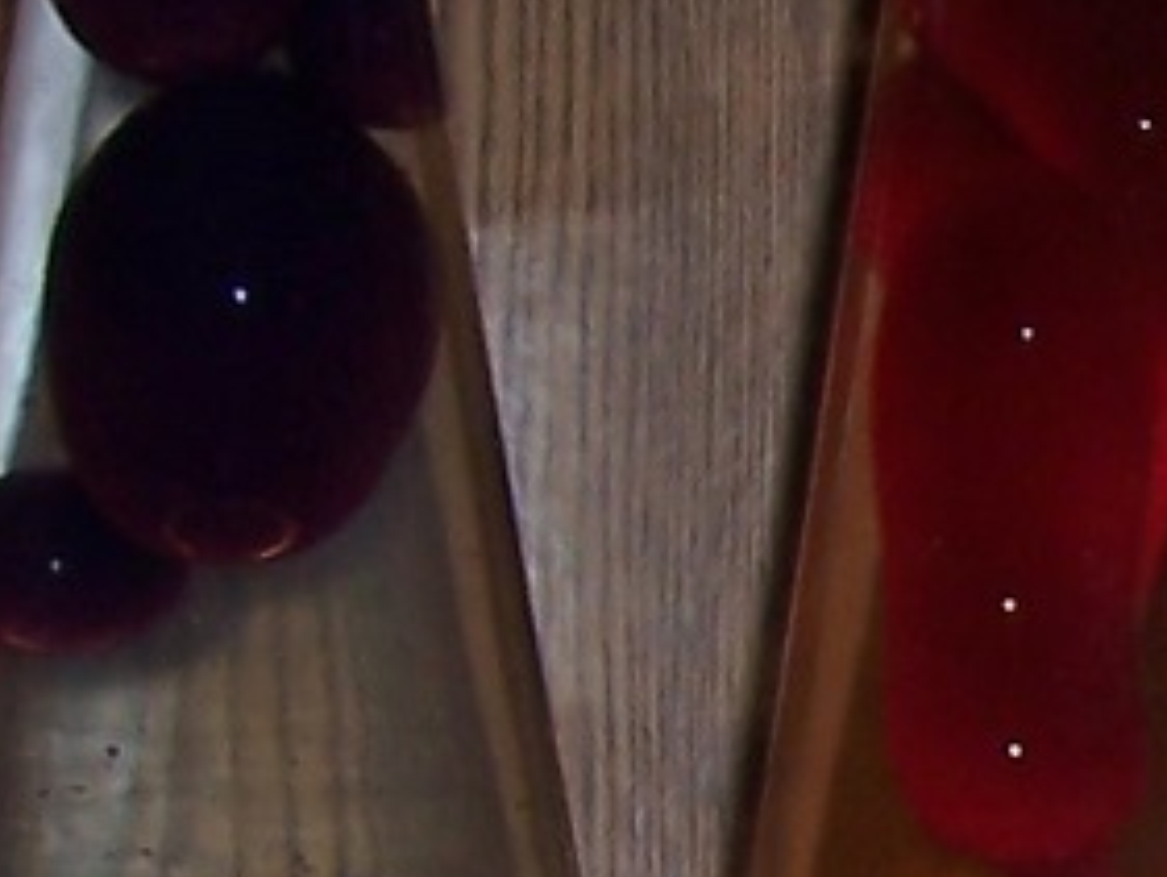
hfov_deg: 9.7
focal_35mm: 198
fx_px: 6678
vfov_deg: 7.4
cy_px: 1249
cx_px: 1825
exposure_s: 1/60
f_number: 2.7
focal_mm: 5.6
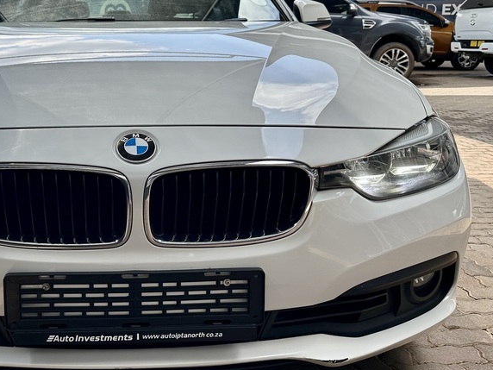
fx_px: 612
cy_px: 152
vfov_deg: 33.5
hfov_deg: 42.7
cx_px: 134
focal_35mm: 43
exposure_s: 1/1050
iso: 80
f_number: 1.78
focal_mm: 6.86
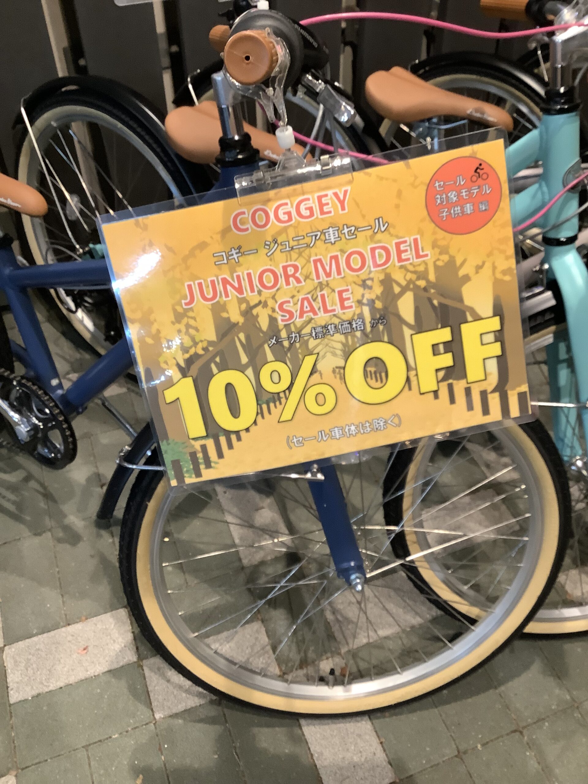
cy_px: 392
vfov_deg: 58.4
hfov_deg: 45.4
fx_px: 702
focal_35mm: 31
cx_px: 294
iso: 200
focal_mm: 3.3
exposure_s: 1/50
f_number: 2.4
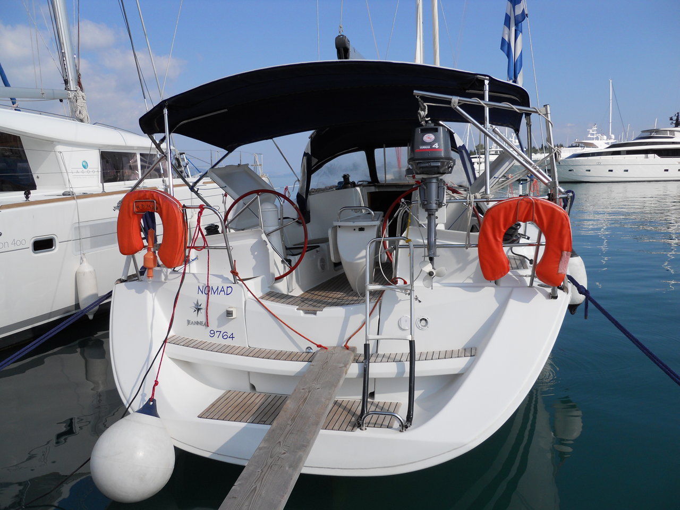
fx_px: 550
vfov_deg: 49.7
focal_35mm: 28
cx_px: 340
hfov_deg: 63.4
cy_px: 255
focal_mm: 5
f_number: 5.4
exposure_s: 1/500
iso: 80
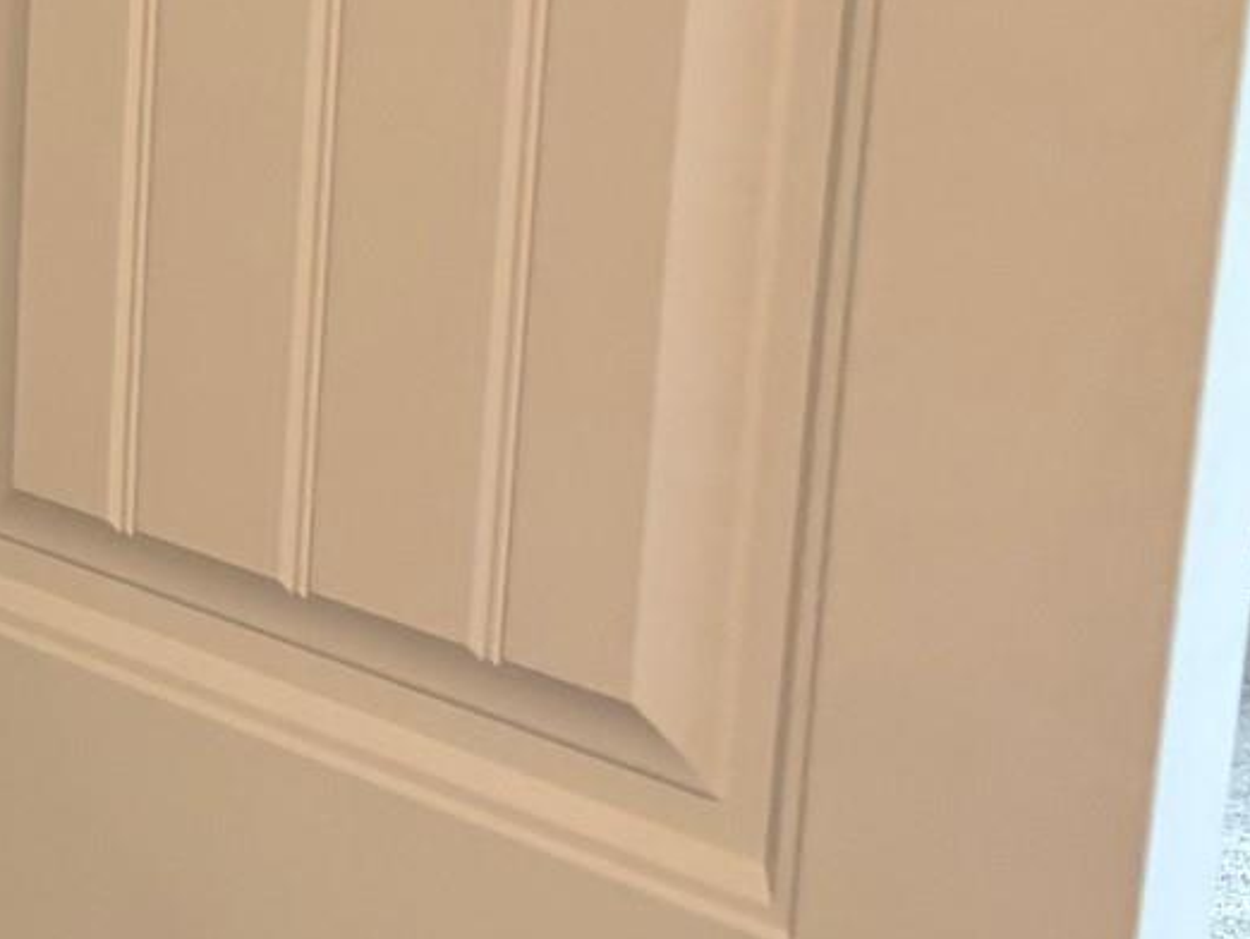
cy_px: 182
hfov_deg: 16.0
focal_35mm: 102
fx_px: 3685
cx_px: -1078
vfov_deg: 14.4
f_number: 1.6
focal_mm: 5.96
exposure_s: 1/60
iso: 160
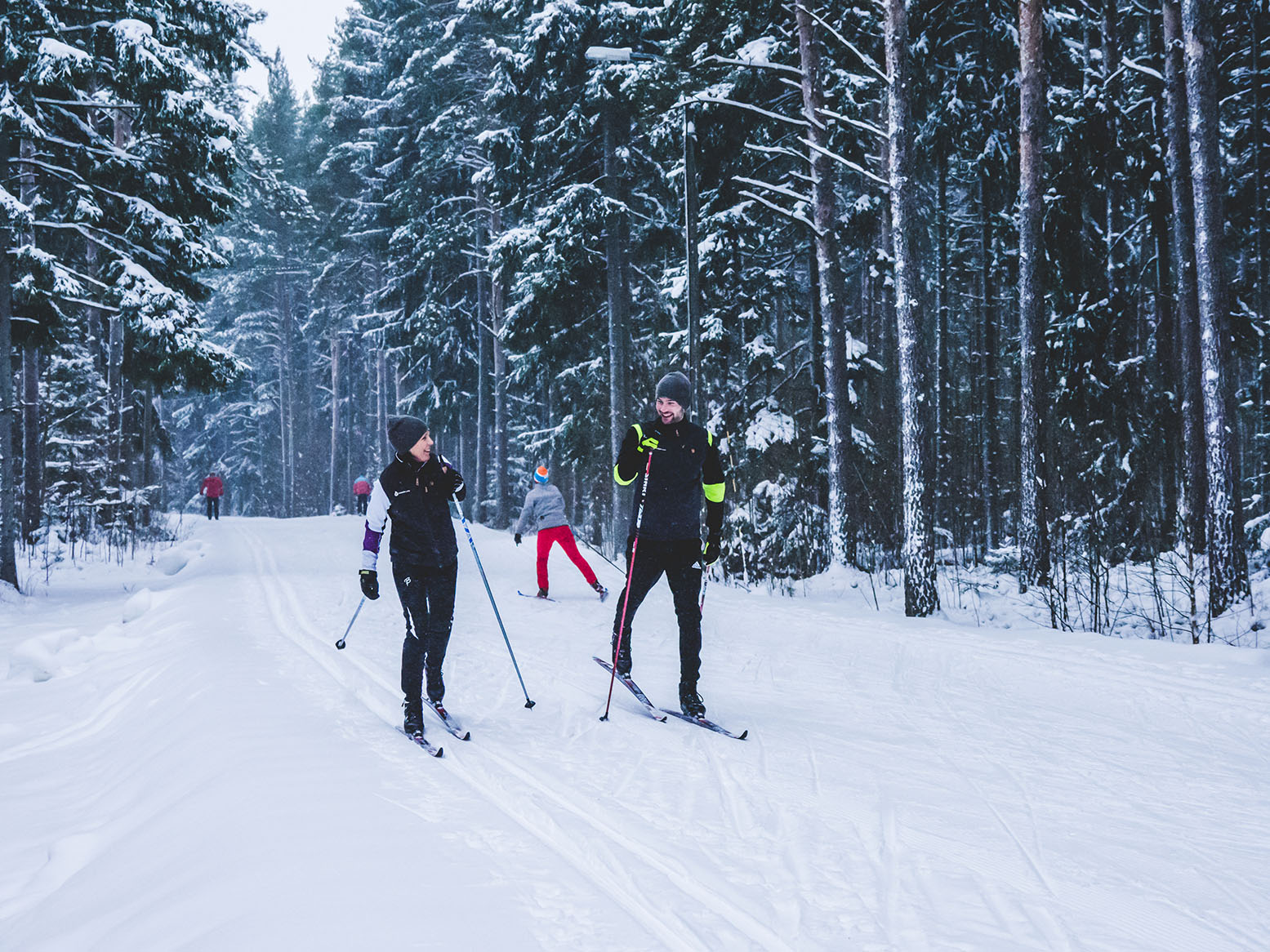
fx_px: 2495
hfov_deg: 28.6
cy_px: 476
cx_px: 635
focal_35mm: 68
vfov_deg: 21.6
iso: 5000
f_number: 4
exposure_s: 1/400
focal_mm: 34
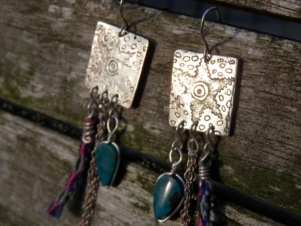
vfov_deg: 22.3
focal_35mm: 66
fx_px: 574
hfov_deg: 29.4
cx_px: 150
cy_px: 113
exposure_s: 1/250
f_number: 4.4
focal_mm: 11.9
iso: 80
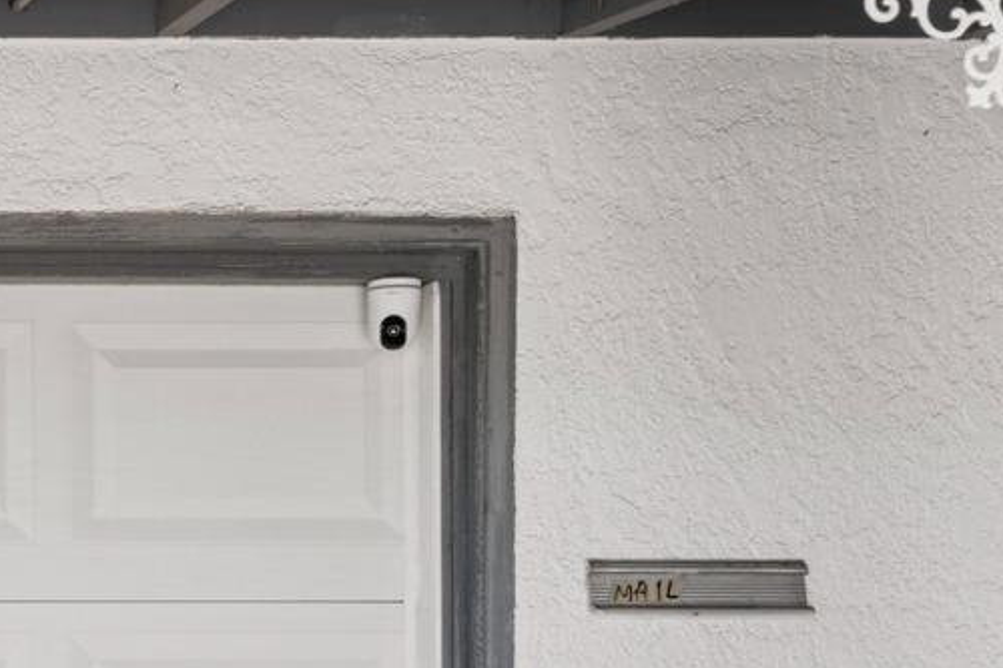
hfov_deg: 24.5
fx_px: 2005
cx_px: -301
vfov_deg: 18.0
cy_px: 791
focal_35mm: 72
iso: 125
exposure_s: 1/100
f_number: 7.1
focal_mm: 24
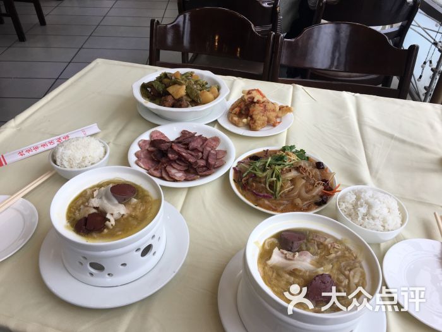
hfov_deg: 61.7
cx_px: 221
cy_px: 166
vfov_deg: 48.2
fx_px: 370
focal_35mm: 29
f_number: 2.2
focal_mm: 4.15
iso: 32
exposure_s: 1/50
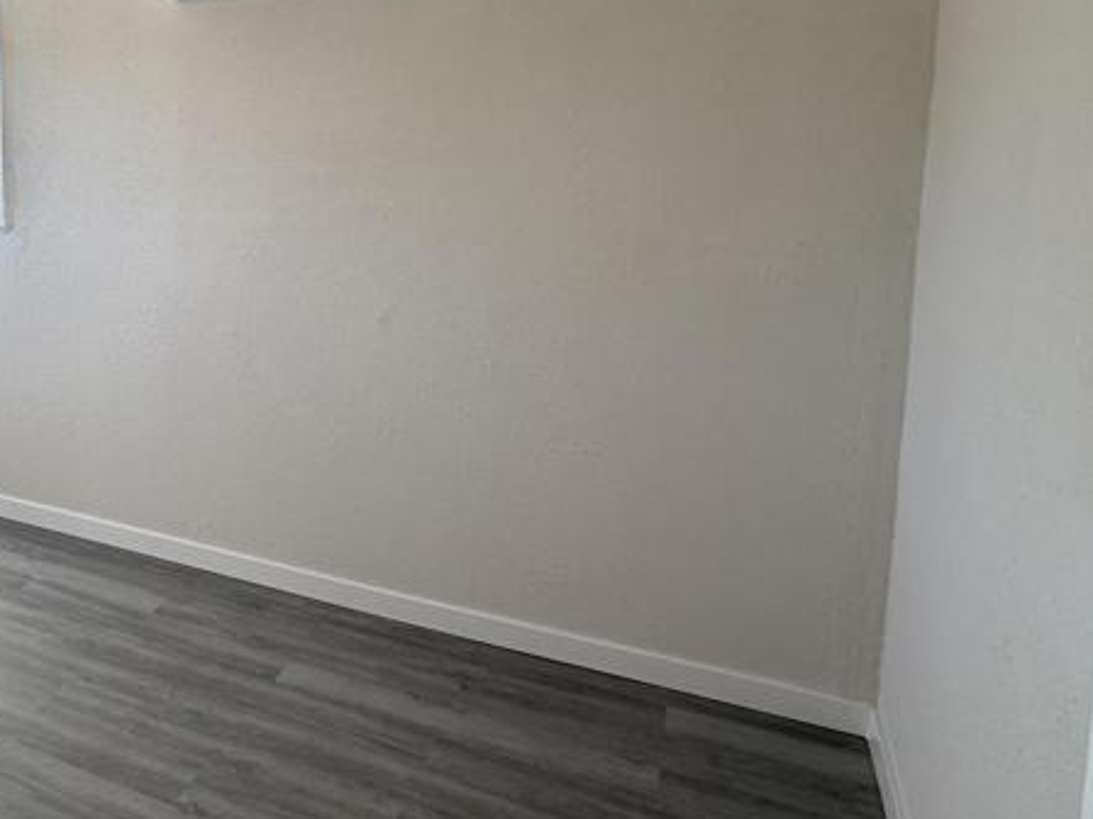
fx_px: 1010
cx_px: 61
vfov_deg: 43.3
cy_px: 246
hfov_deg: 49.1
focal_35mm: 32
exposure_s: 1/120
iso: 80
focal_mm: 2.22
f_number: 2.2
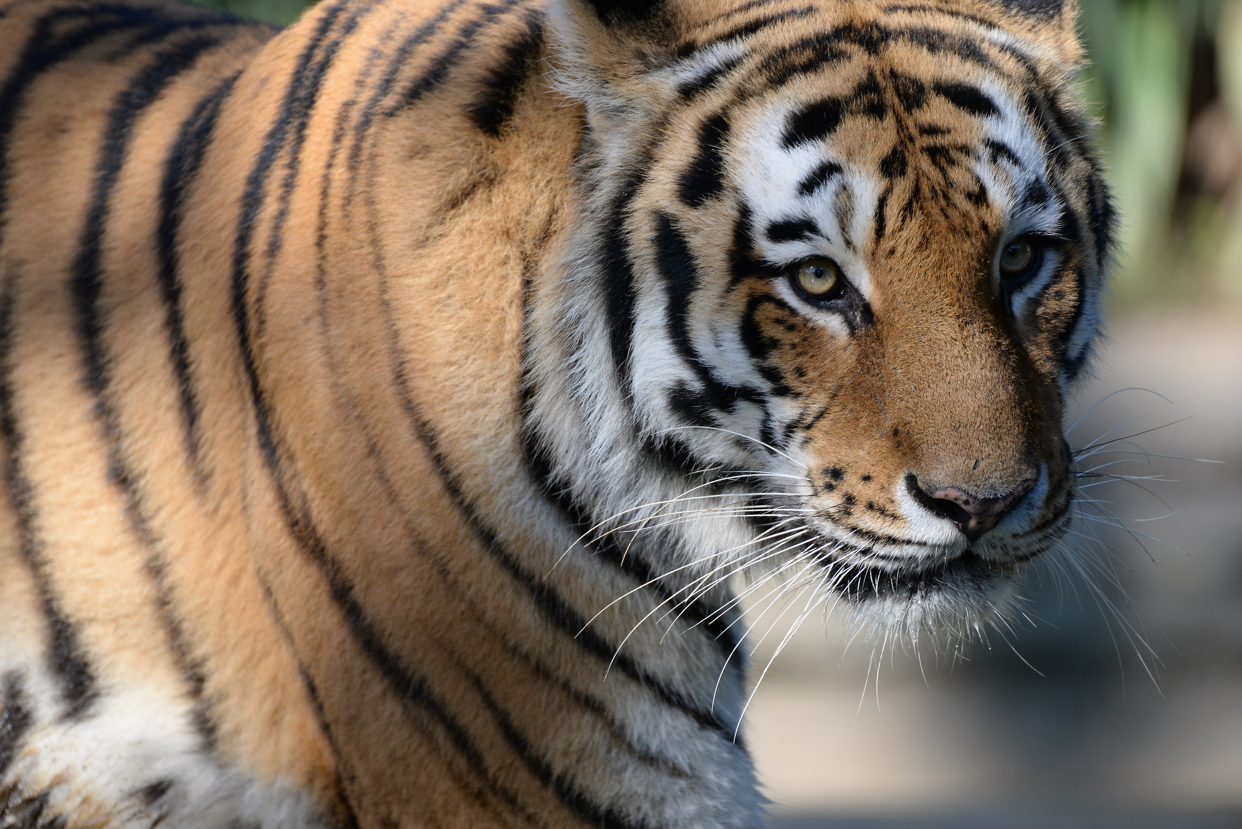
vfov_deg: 2.5
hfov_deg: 3.7
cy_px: 414
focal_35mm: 550
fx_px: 18981
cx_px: 621
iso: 800
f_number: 6.3
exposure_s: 1/1000
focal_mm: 550
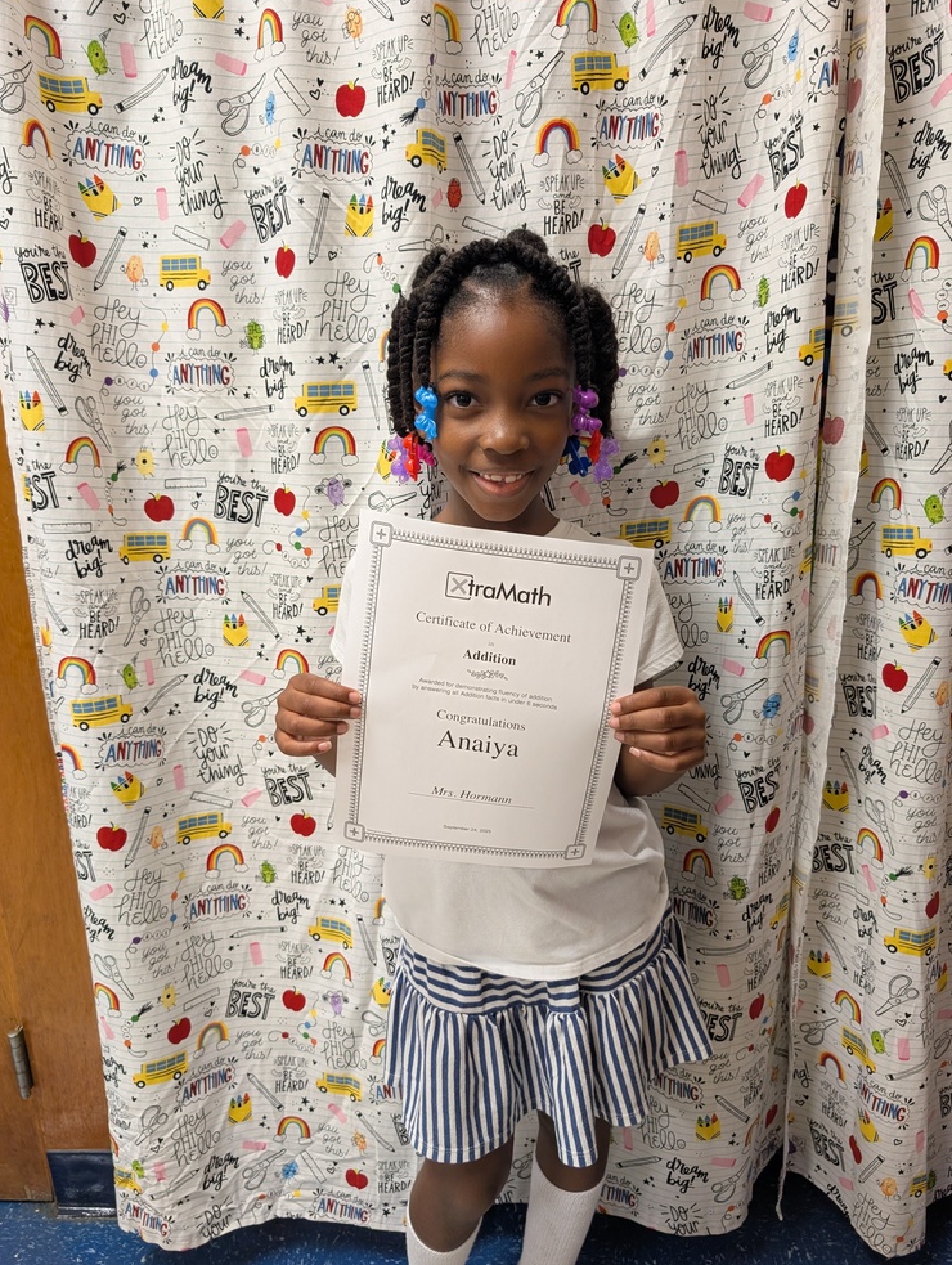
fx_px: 915
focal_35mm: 25
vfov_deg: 69.3
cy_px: 643
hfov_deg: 55.0
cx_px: 491
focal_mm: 6.9
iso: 431
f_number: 1.68
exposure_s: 1/120
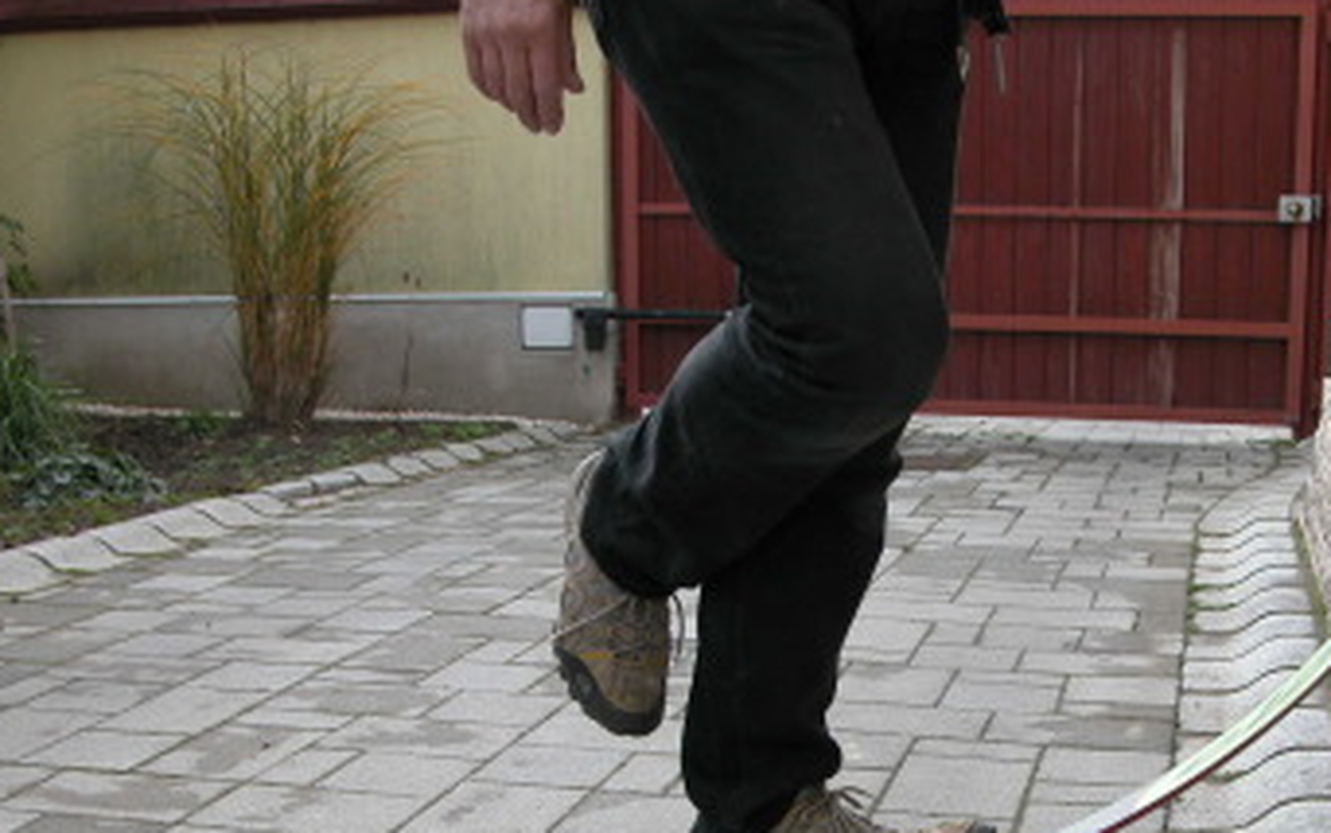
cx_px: 813
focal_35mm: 52
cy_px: 650
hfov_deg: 38.7
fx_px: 1887
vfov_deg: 24.5
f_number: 3.5
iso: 100
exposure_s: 1/100
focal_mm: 8.9
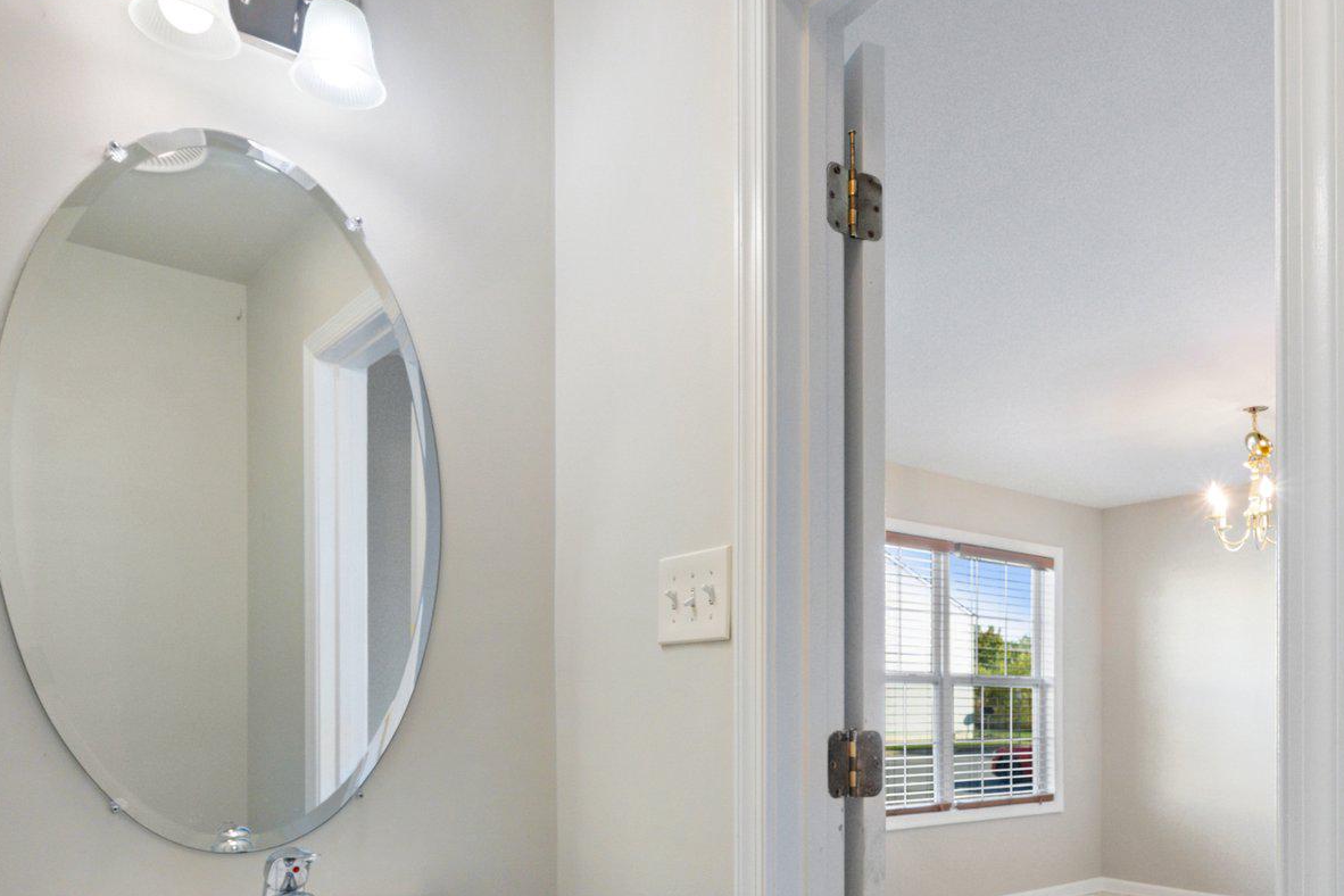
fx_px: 971
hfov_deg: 68.8
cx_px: 794
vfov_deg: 47.1
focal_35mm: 26
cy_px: 709
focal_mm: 10
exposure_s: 1/200
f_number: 8
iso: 640
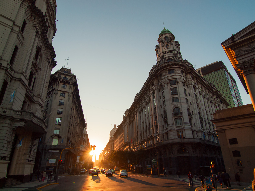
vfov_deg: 61.1
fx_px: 162
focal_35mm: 22
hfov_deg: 76.4
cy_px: 96
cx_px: 128
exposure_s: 1/320
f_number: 5.6
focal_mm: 11
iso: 200
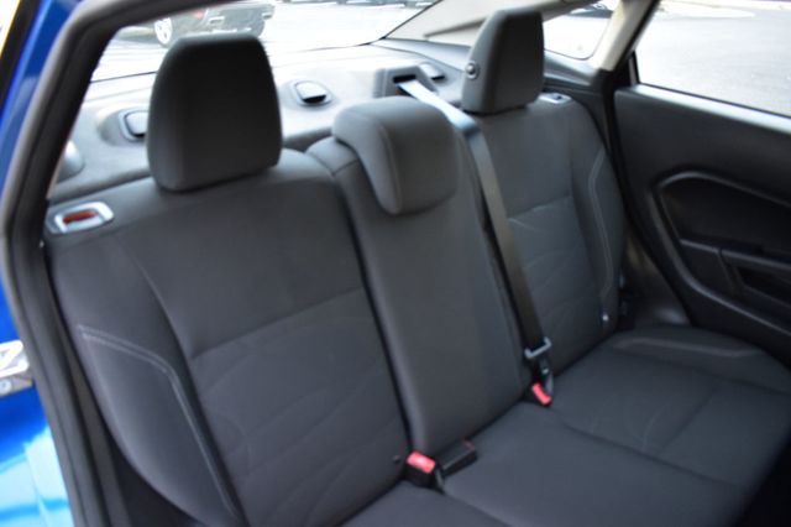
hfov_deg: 67.4
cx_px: 396
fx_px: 593
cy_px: 264
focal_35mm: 27
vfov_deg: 47.9
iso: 1600
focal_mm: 18
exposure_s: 1/5
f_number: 3.5
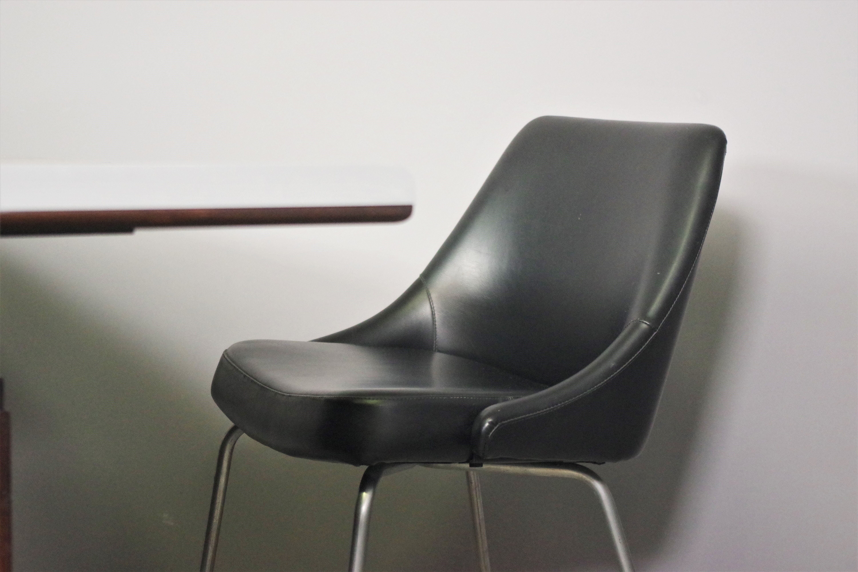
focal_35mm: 72
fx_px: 1716
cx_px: 429
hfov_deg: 28.1
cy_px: 286
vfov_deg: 18.9
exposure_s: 1/100
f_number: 5.6
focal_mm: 47.5
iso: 3200
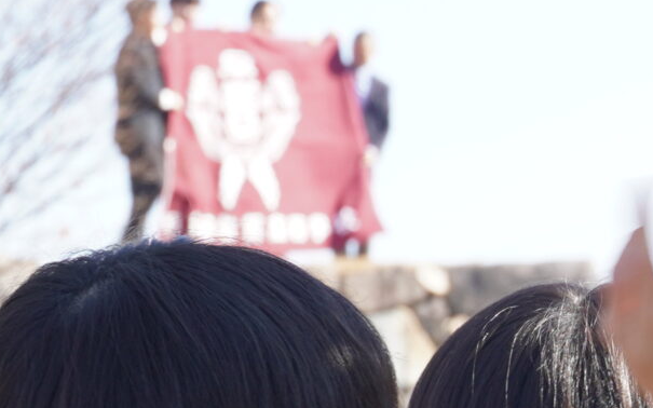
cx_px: 863
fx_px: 6442
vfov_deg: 3.6
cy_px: 580
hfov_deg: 5.8
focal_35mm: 362
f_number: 6.3
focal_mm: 56
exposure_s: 1/100
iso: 100
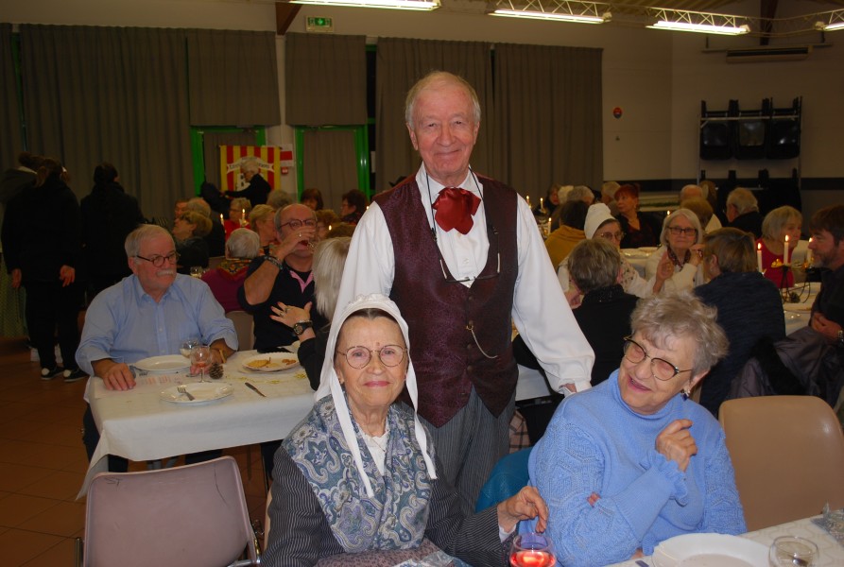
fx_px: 775
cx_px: 422
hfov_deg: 57.1
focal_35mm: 33
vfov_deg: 40.2
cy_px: 284
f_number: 4
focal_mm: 22
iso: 200
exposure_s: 1/60
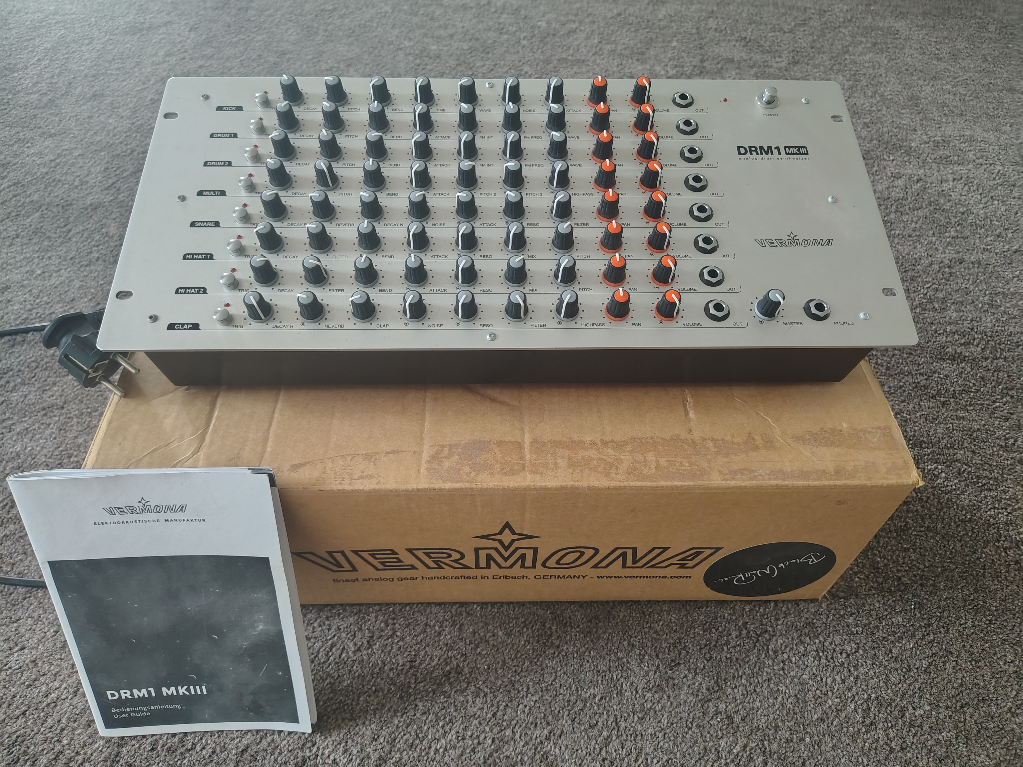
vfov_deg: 56.8
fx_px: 709
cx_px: 512
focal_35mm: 24
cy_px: 384
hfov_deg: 71.6
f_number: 1.8
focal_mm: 5.56
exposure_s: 1/50
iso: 949
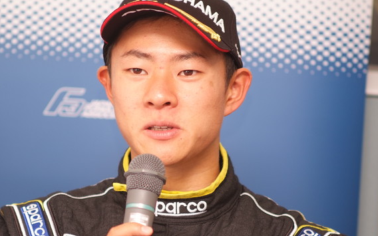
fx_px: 2102
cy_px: 136
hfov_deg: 10.3
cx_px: 154
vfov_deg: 6.4
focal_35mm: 204
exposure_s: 1/125
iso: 250
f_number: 2.5
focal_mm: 105
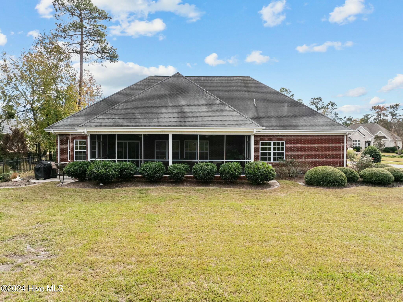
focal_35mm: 24
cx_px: 202
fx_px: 279
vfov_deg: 56.8
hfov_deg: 71.6
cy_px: 151
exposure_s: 1/800
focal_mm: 12.29
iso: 280
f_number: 2.8
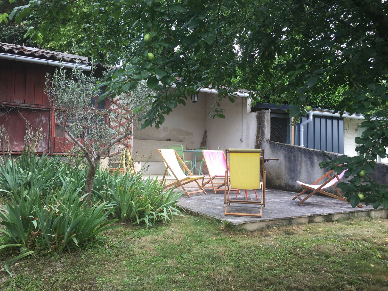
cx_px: 194
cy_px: 146
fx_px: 325
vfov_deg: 48.2
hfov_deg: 61.7
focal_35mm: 29
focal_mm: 4.15
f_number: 2.2
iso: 32
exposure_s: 1/160
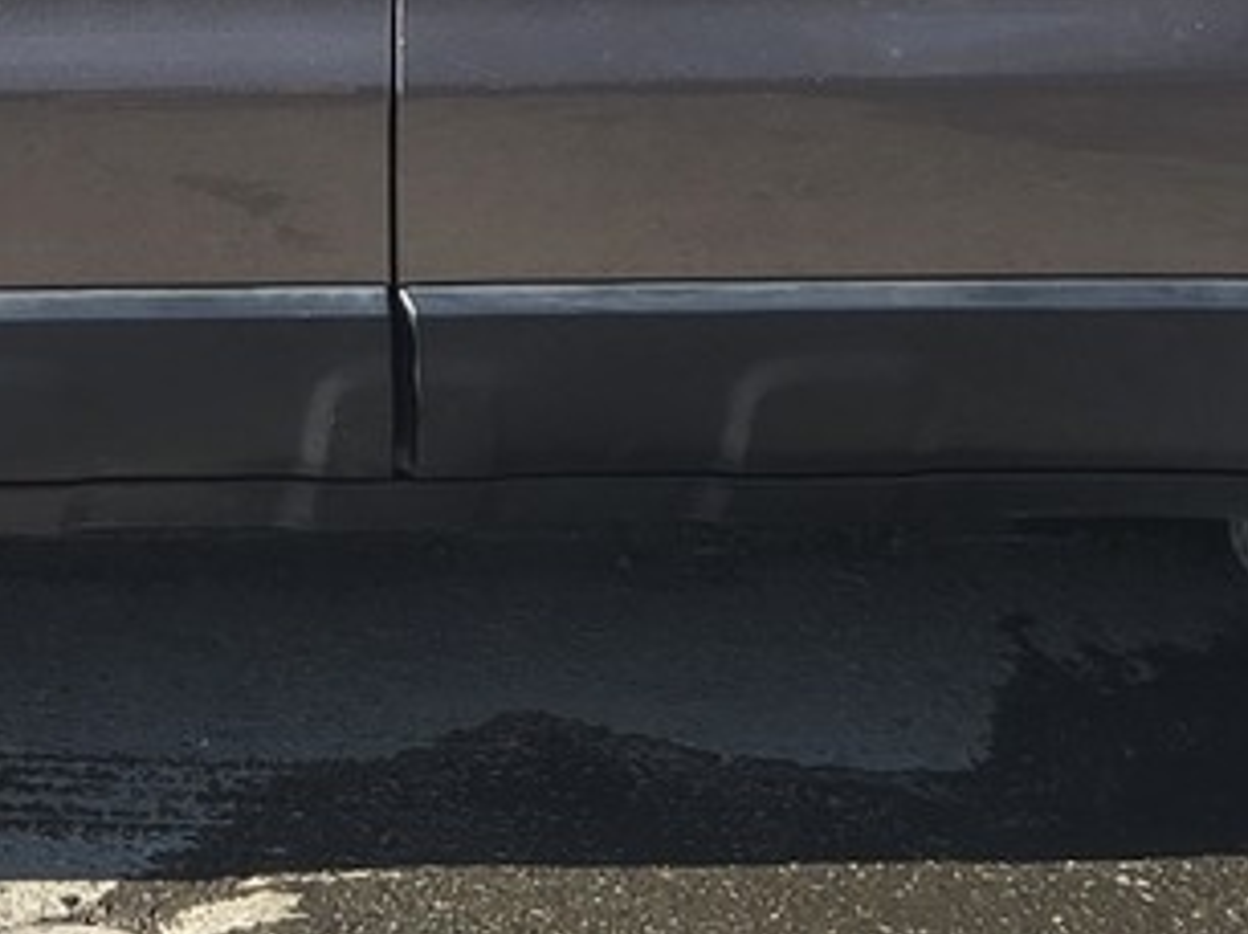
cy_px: -620
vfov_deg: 9.3
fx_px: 5548
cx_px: 16
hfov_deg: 12.7
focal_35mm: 154
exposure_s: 1/682
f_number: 1.8
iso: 25
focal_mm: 5.4
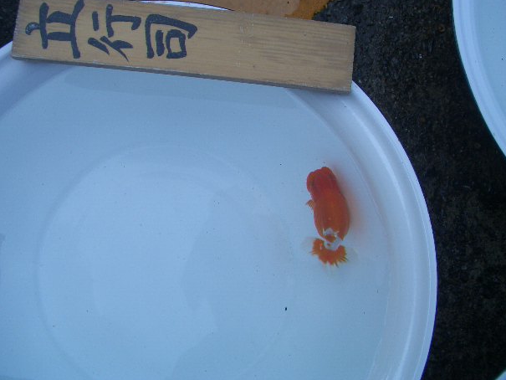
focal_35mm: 37
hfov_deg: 50.1
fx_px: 541
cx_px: 240
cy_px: 181
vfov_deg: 38.7
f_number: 4.3
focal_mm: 5.8
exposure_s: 1/400
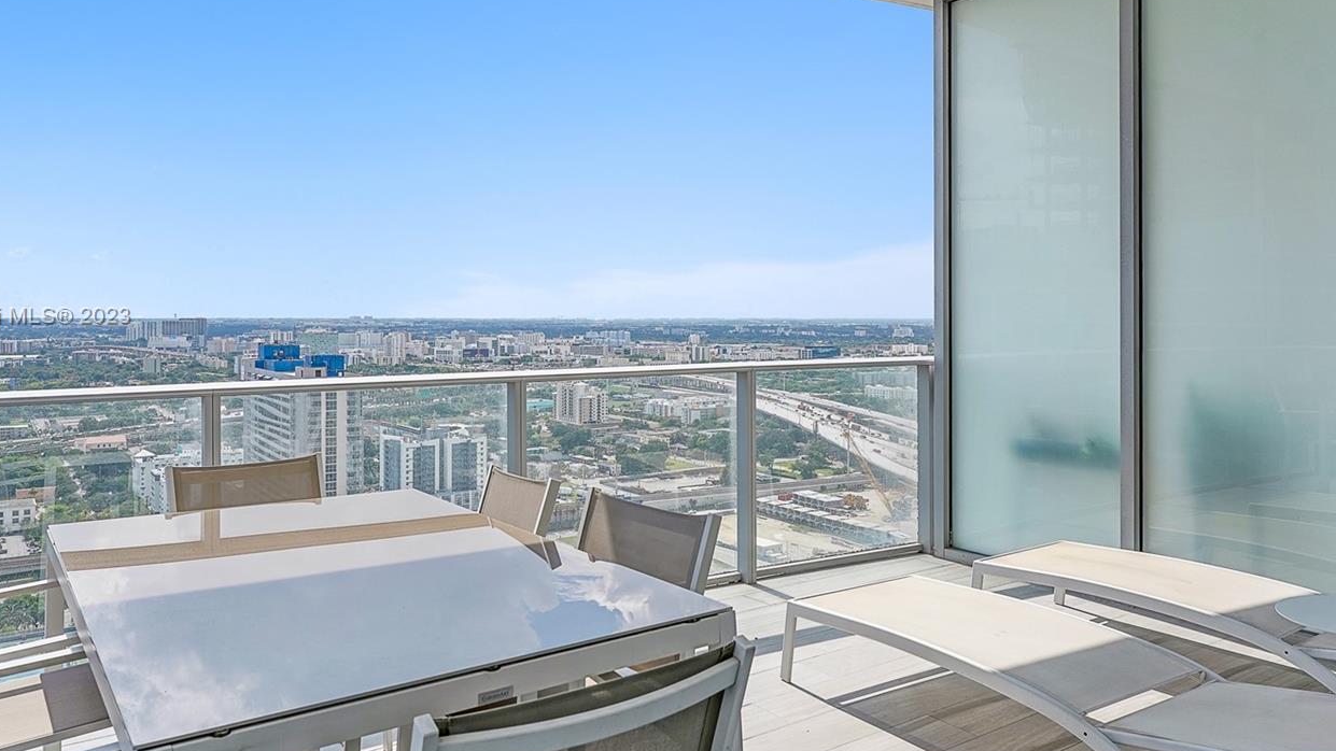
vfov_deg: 42.8
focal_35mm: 27
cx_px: 647
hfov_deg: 69.8
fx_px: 956
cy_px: 317
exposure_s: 1/1600
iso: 320
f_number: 7.1
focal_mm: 20
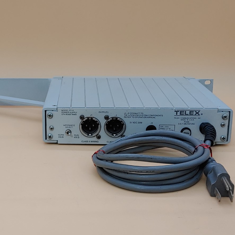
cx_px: 63
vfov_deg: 29.1
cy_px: 126
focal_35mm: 59
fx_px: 453
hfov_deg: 28.7
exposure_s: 1/62
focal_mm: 4.36
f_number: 1.8
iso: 50
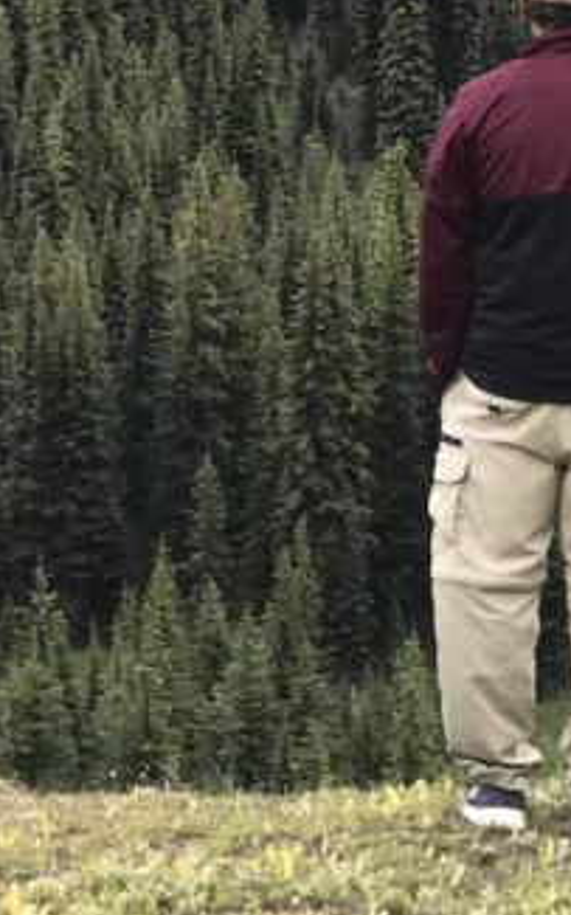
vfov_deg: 9.6
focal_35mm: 214
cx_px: 484
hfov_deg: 6.1
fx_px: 5331
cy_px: -235
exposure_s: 1/195
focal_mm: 6.6
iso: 20
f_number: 2.8
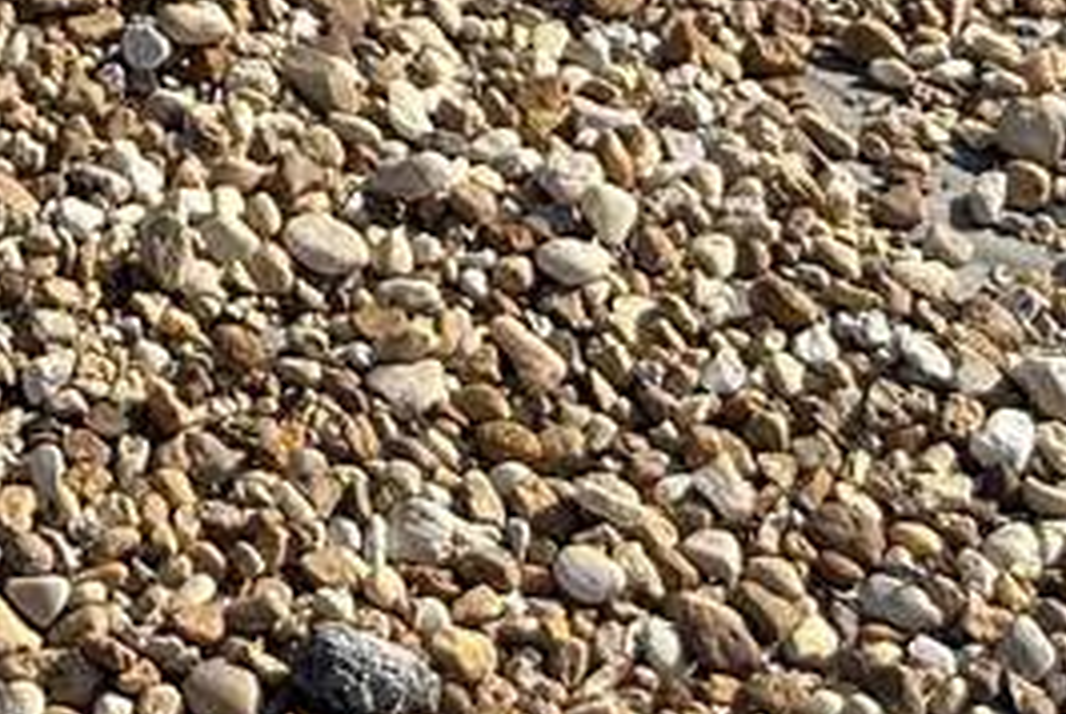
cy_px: -1155
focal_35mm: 120
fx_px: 3557
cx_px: -521
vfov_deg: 9.7
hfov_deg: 15.7
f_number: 1.78
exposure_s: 1/3155
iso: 80
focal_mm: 6.86
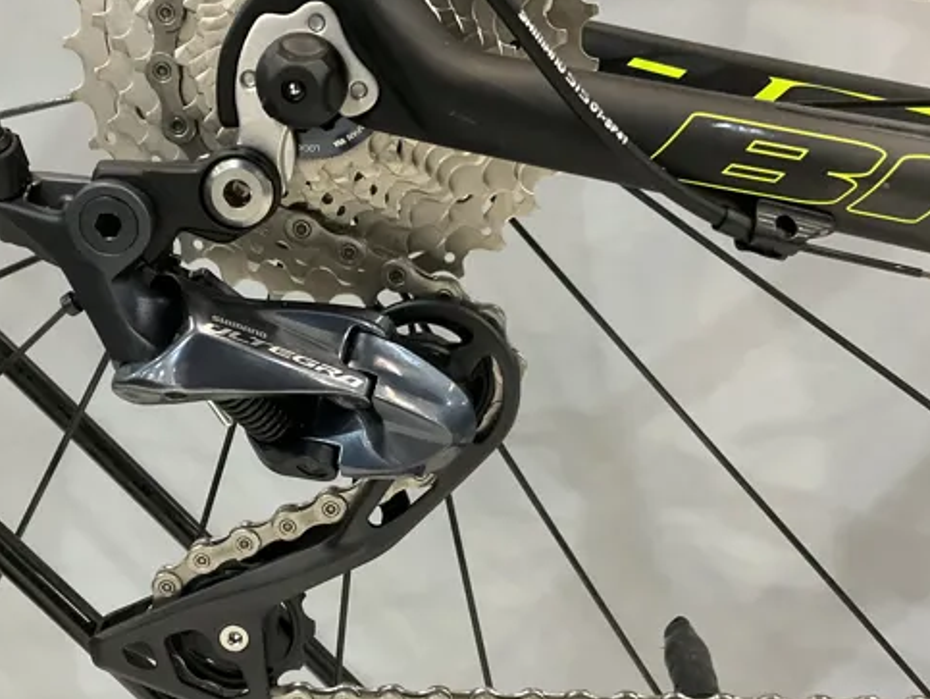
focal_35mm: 48
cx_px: 358
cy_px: 404
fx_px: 1291
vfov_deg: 30.3
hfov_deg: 39.4
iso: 200
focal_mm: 3
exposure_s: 1/50
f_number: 1.8
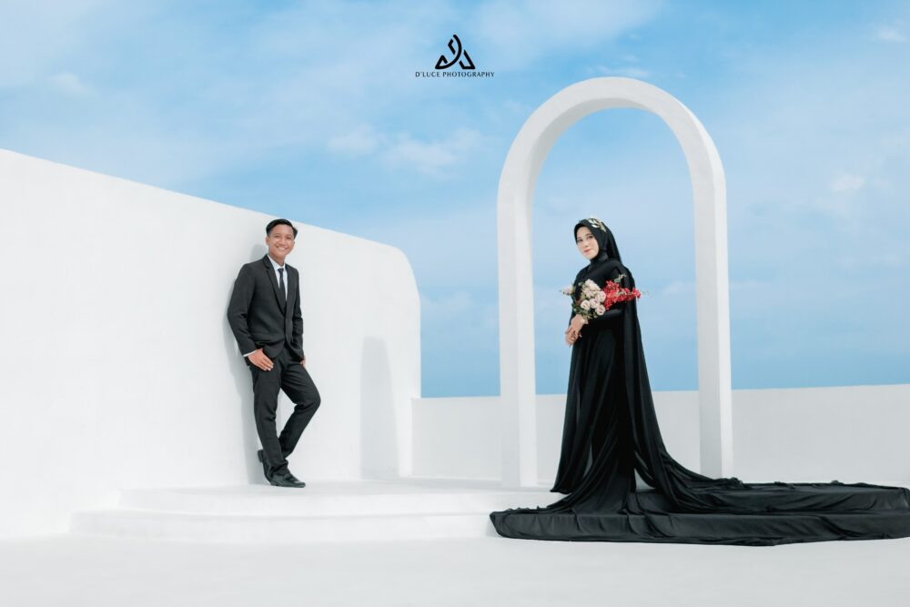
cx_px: 455
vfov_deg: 29.9
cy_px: 304
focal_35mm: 45
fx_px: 1138
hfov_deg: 43.6
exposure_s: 1/16000
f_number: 1.6
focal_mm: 30
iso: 250
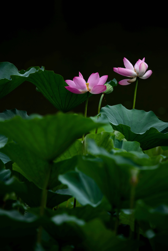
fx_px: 3357
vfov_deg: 4.3
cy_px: 126
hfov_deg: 2.9
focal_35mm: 480
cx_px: 84
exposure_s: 1/180
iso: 280
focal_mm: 480
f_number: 6.3
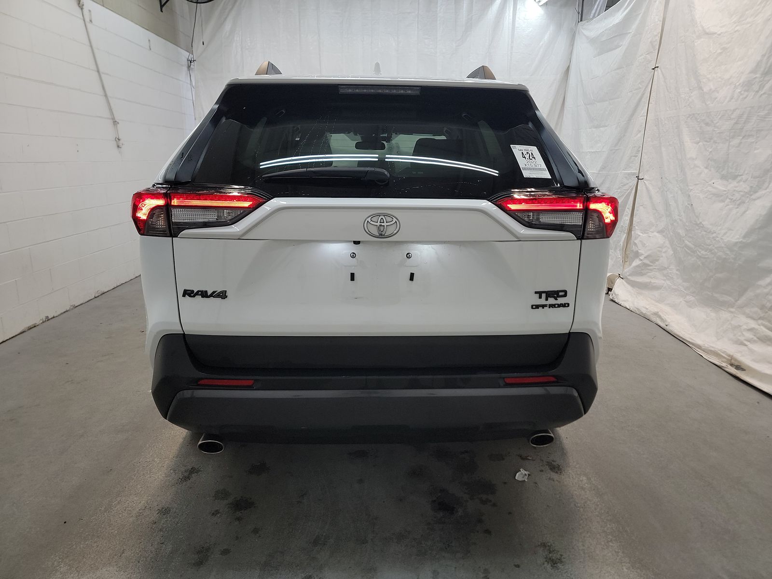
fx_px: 535
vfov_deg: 56.8
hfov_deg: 71.6
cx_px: 386
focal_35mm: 24
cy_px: 290
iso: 111
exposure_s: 1/59
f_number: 1.8
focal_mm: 6.7
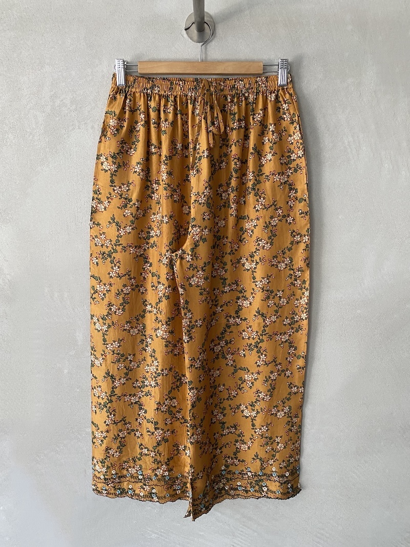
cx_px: 205
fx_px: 411
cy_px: 274
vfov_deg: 67.3
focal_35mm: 26
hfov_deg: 53.1
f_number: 1.8
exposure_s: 1/60
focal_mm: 4.25
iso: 125
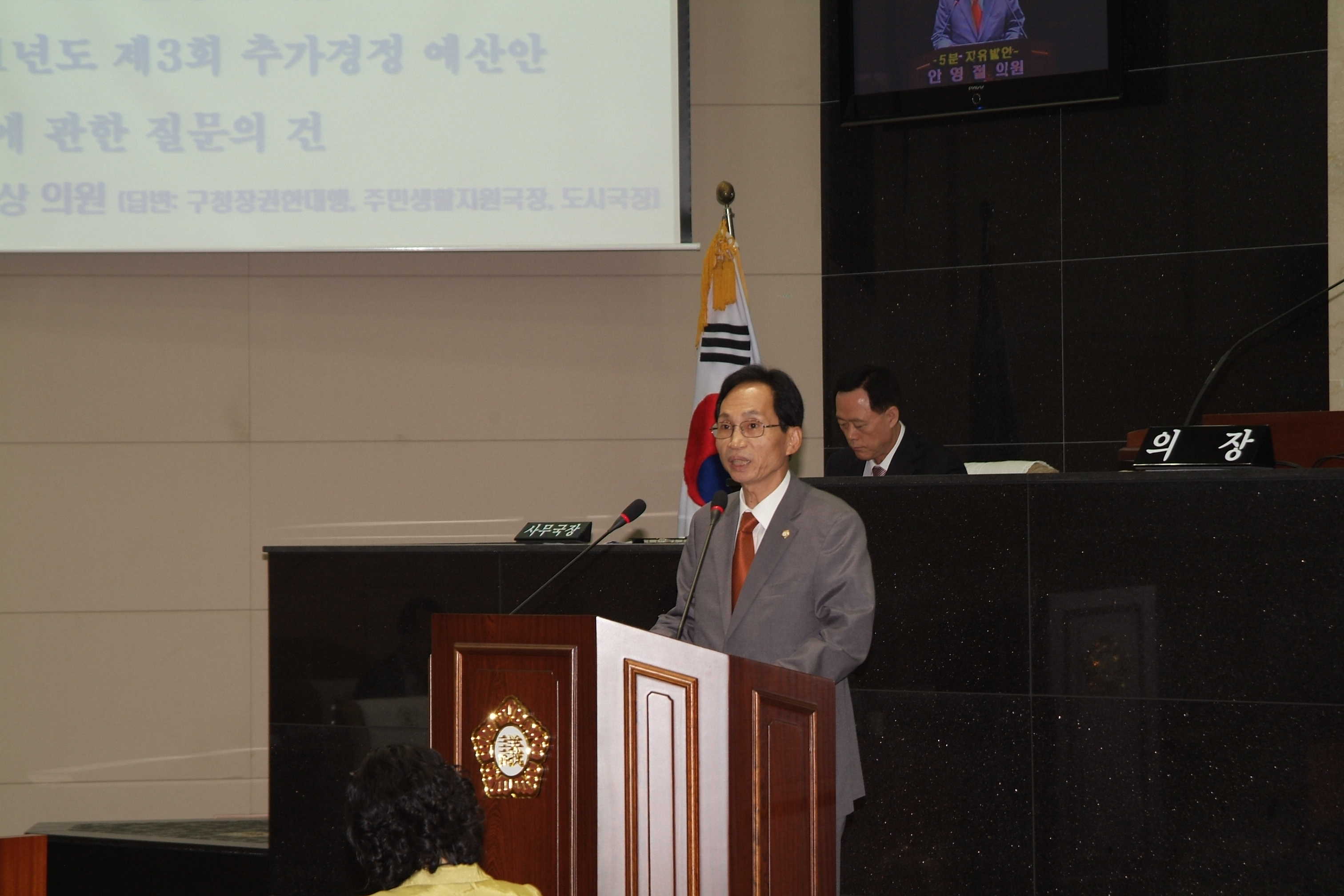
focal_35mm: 113
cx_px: 672
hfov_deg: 18.1
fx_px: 4218
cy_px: 448
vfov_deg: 12.1
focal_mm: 75
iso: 400
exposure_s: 1/60
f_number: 5.6
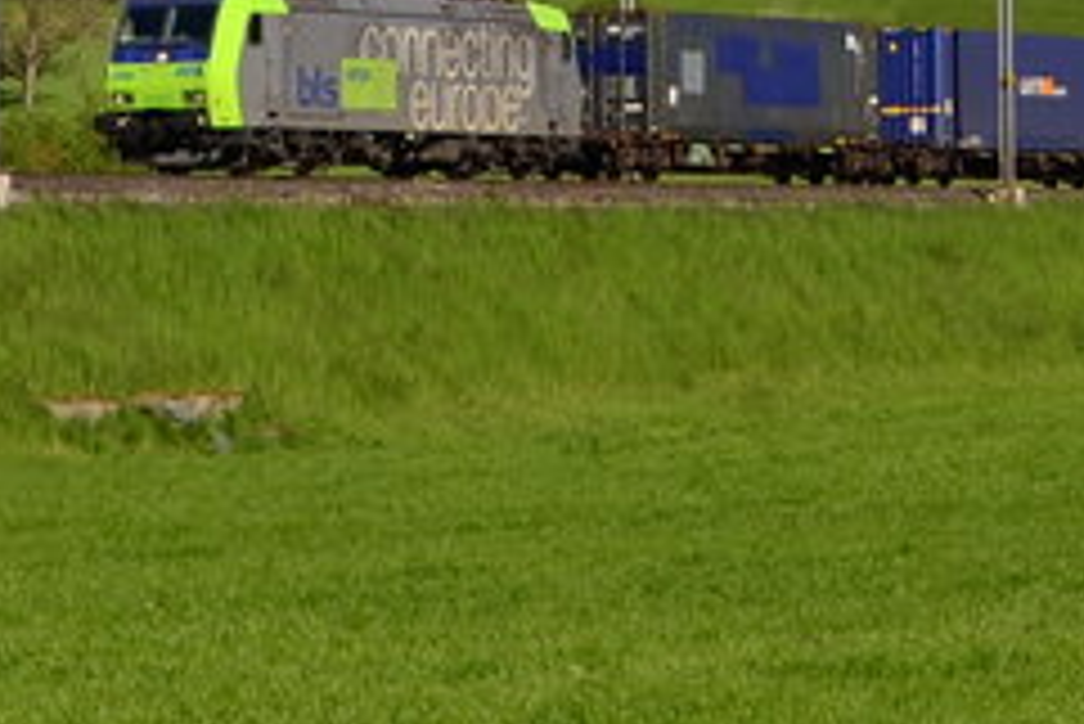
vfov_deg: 5.2
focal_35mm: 261
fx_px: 7878
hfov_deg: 7.8
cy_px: -481
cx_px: 999
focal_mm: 35
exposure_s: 1/500
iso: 100
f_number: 7.1
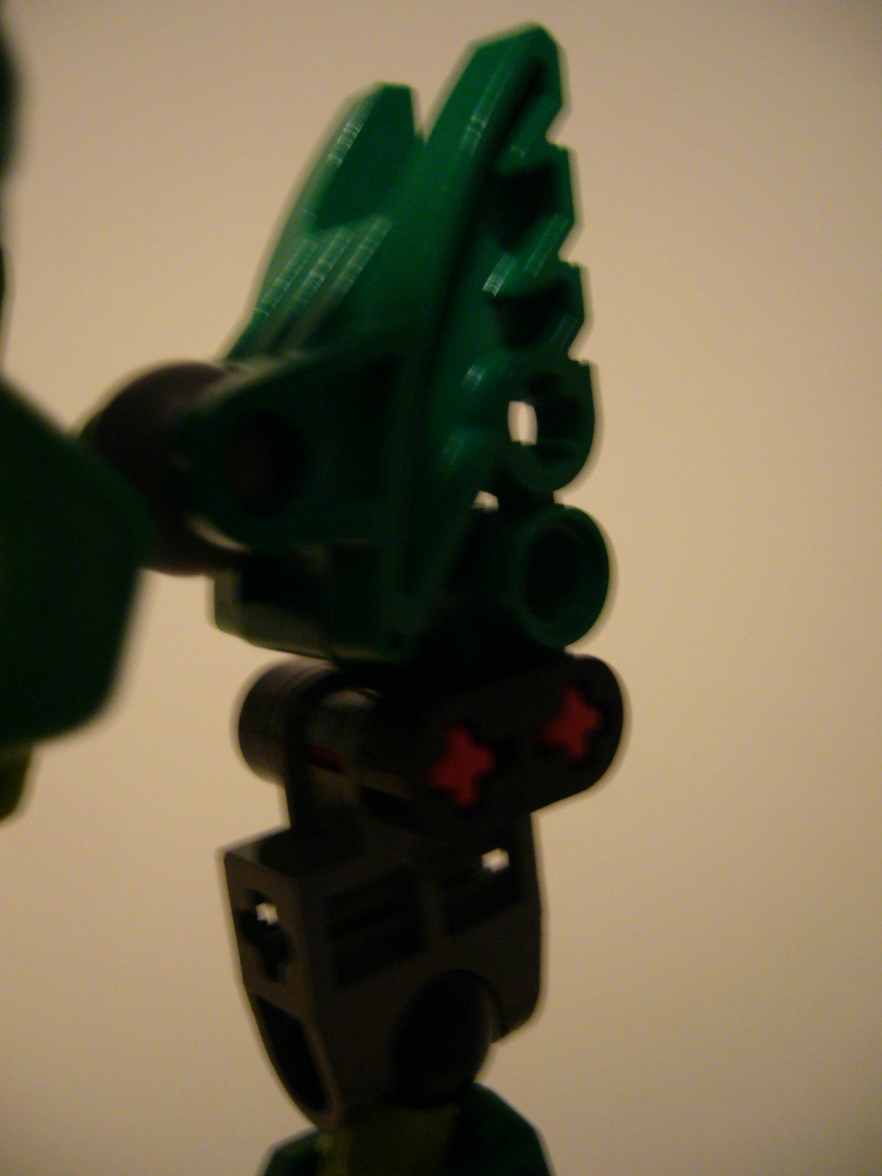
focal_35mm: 35
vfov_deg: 52.6
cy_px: 588
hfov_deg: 40.7
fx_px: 1189
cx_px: 441
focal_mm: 5.8
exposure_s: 1/4
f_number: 2.8
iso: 200
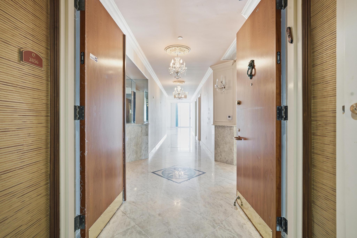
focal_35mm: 16
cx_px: 178
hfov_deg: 96.7
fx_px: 159
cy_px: 119
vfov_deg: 73.7
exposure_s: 1/10
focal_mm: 16
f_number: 9
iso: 200
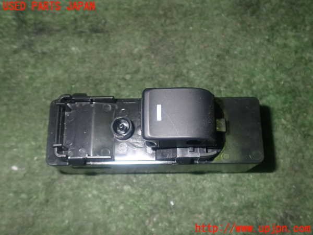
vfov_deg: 37.7
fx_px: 344
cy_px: 118
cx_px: 156
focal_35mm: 38
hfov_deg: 49.0
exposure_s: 1/40
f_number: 8
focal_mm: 6.83
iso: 320
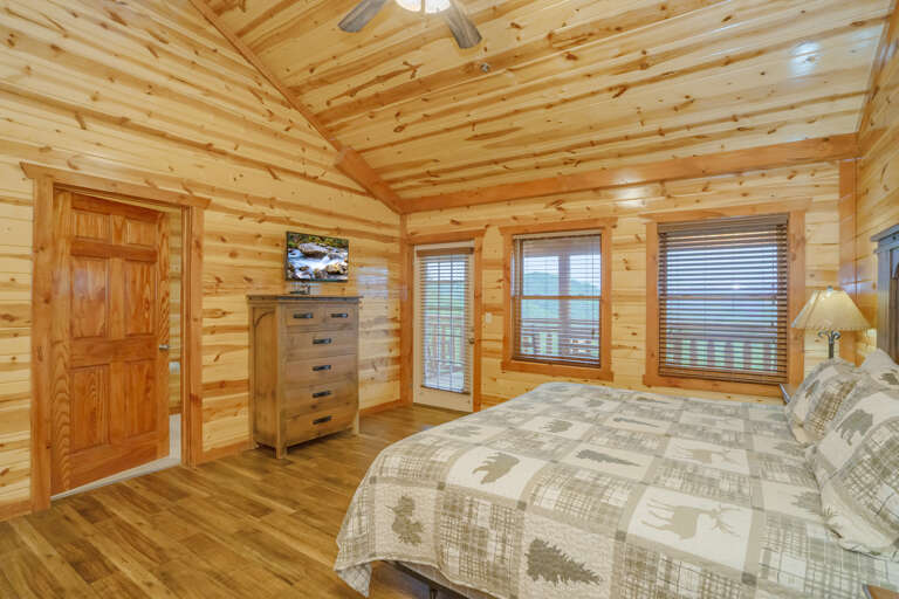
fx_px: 400
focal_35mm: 16
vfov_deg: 73.7
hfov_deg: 96.7
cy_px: 300
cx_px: 450
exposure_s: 1/125
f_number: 7.1
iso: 2000
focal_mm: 16
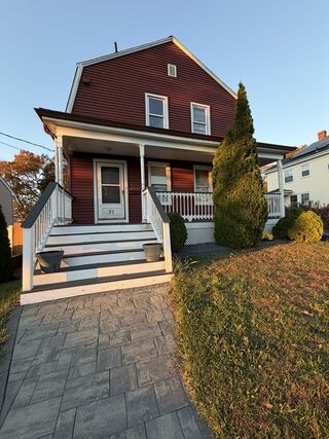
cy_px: 220
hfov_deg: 85.6
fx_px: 178
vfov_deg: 102.1
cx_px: 164
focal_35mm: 14
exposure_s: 1/181
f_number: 2.2
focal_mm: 2.22
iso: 40
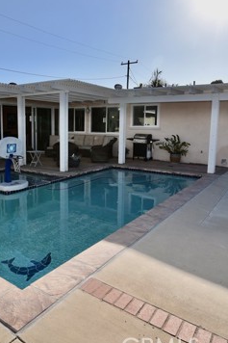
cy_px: 155
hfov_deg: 47.3
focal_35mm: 27
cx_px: 82
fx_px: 257
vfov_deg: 67.2
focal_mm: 15
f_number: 11
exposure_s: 1/200
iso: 100
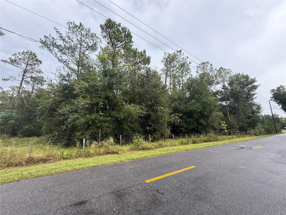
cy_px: 108
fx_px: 116
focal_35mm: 14
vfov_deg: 85.7
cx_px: 143
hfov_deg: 102.1
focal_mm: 2.22
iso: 64
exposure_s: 1/250
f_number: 2.2
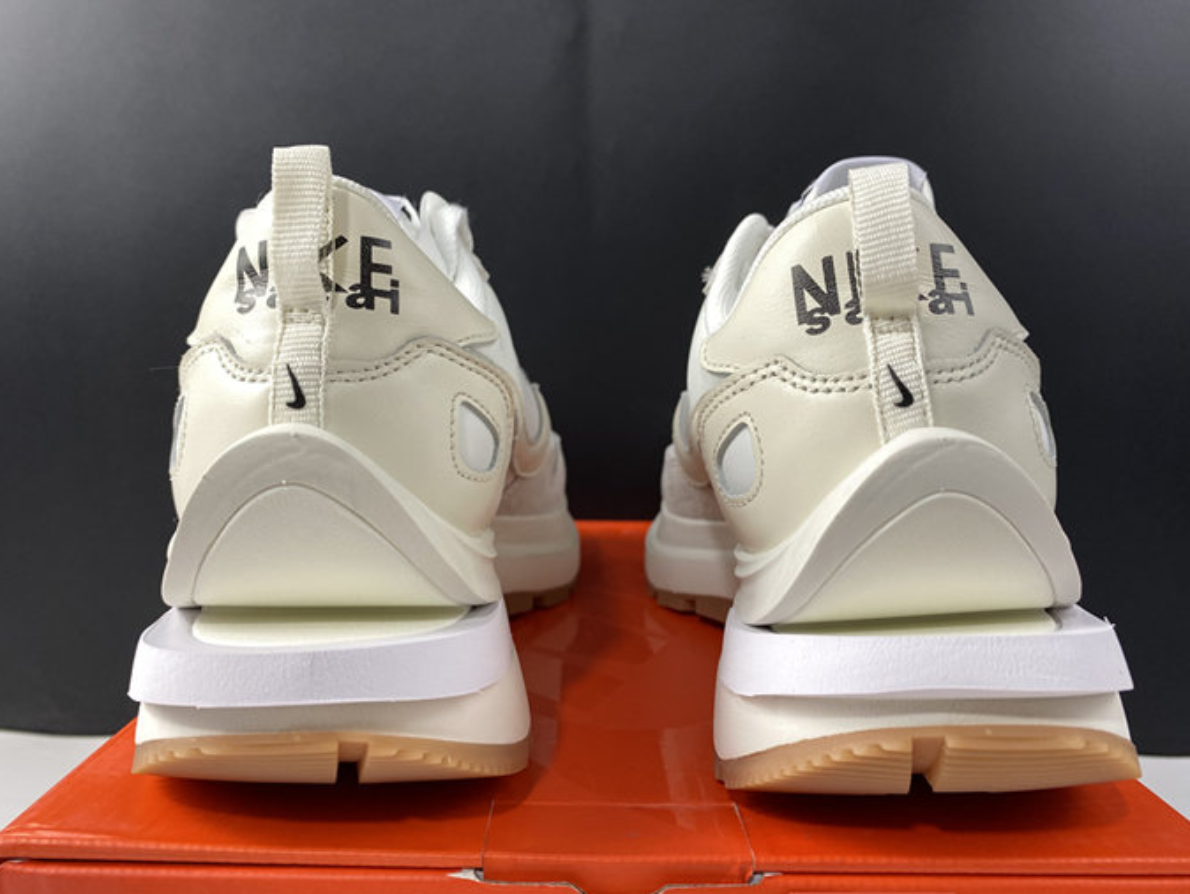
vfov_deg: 51.4
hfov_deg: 65.3
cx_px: 593
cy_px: 436
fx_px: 929
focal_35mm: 27
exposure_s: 1/100
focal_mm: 4.25
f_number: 1.8
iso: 80
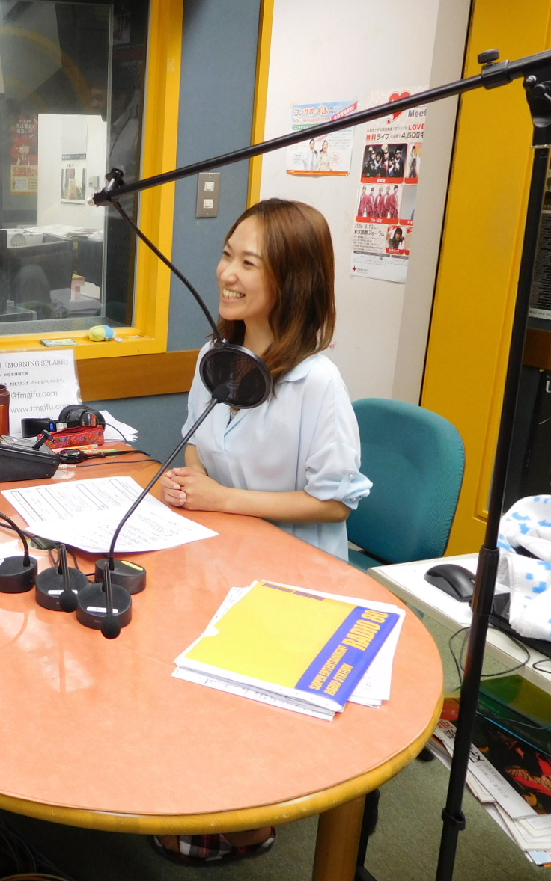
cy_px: 439
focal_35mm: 36
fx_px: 865
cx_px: -3
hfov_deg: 32.4
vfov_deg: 54.0
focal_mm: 4.5
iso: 160
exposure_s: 1/30
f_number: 3.4
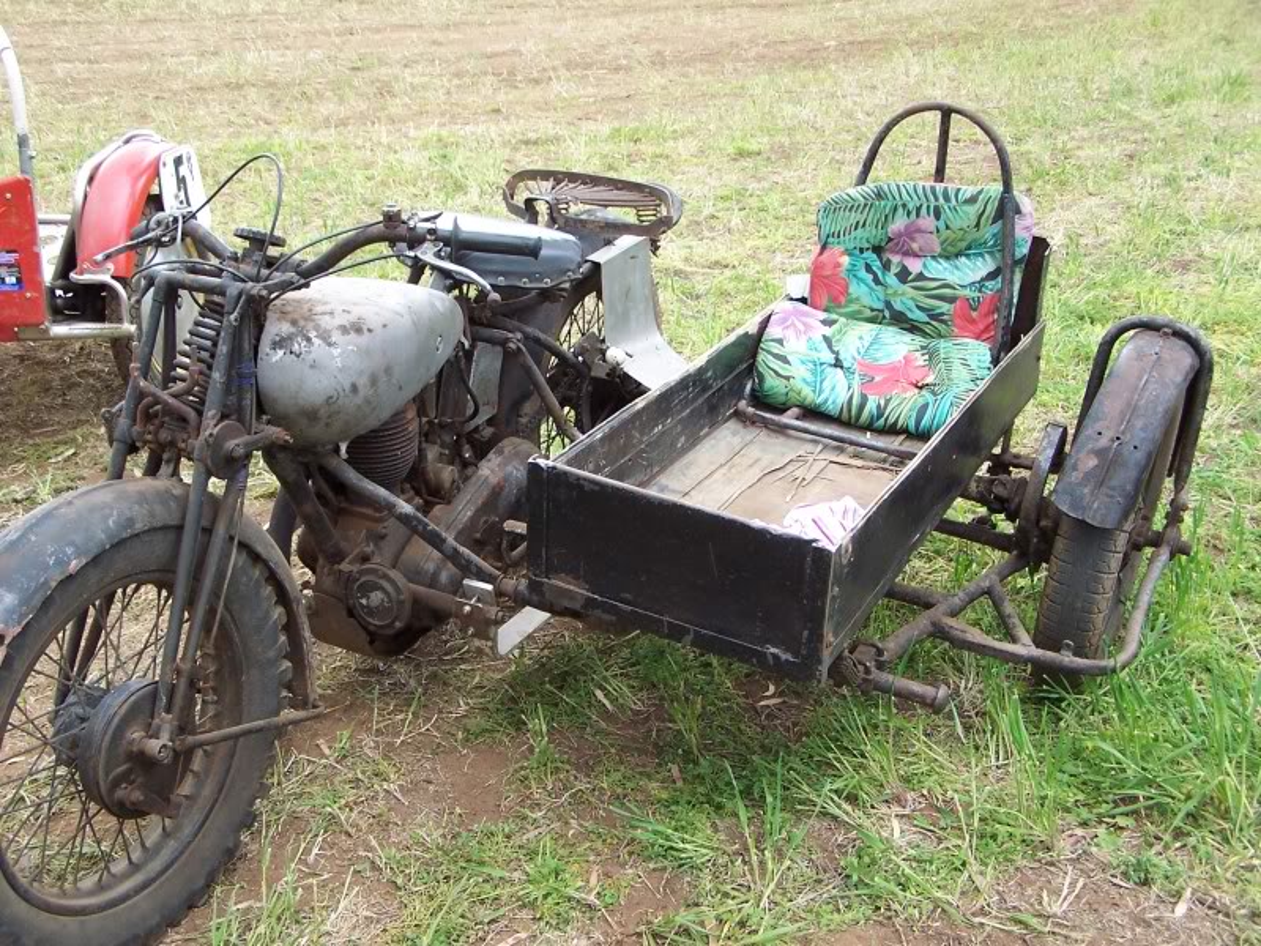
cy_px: 473
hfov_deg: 43.9
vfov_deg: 33.6
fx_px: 1566
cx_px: 630
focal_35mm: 43
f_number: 2.8
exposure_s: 1/250
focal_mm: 7.1
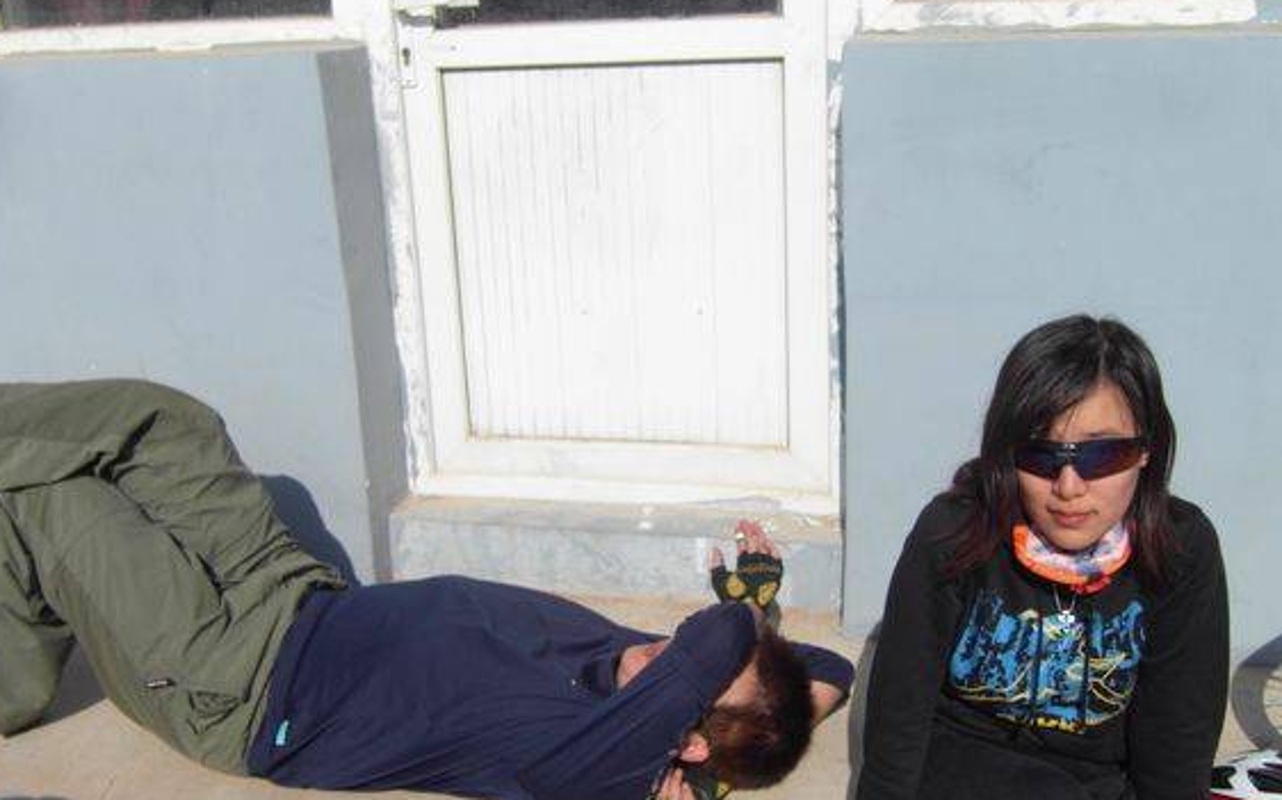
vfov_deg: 34.4
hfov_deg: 52.8
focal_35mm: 37
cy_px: 384
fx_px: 1292
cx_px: 659
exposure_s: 1/500
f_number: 7.3
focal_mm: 6
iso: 80
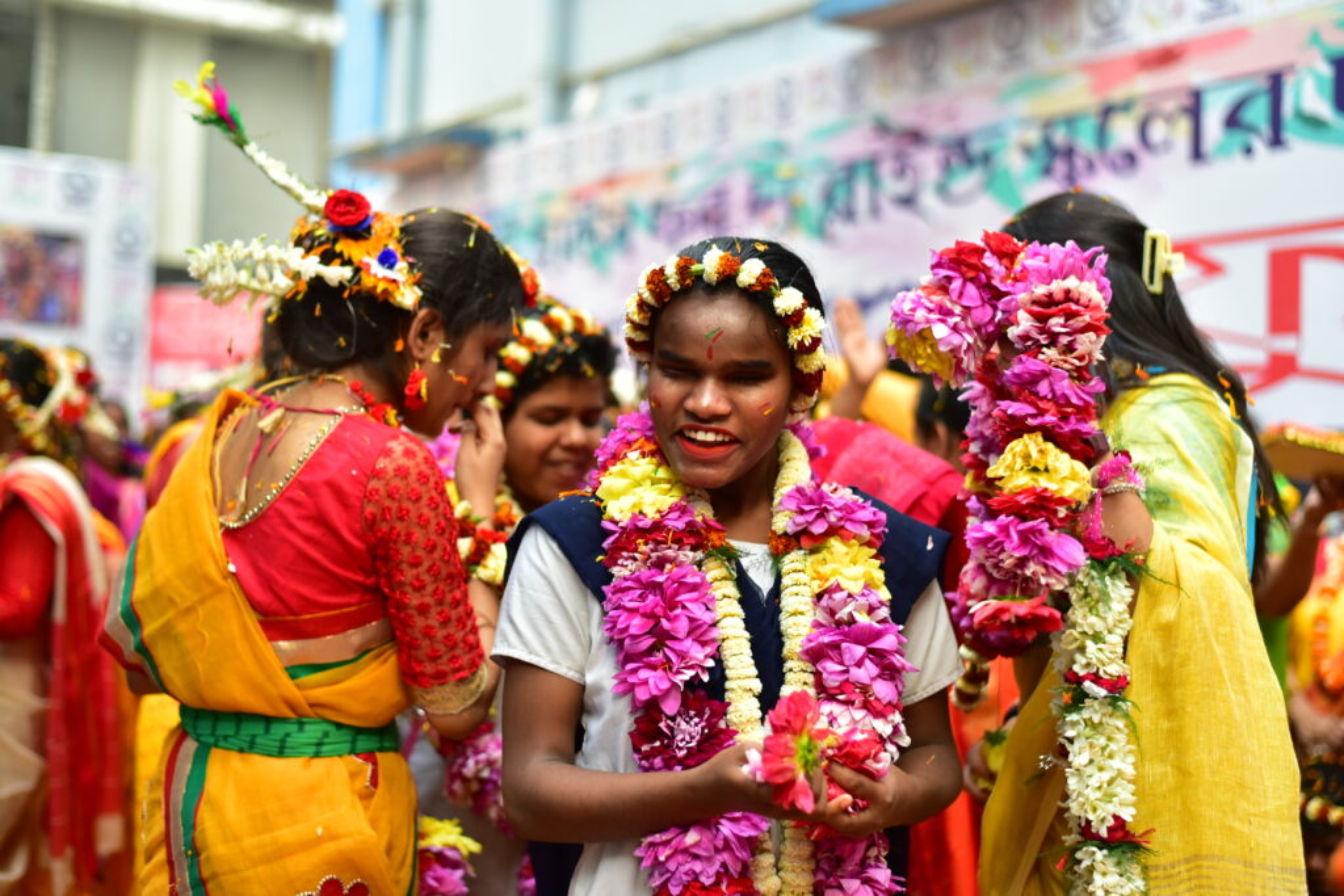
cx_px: 672
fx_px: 1867
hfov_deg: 39.6
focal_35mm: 50
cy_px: 448
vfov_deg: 27.0
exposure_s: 1/500
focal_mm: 50
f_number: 2.2
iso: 1250
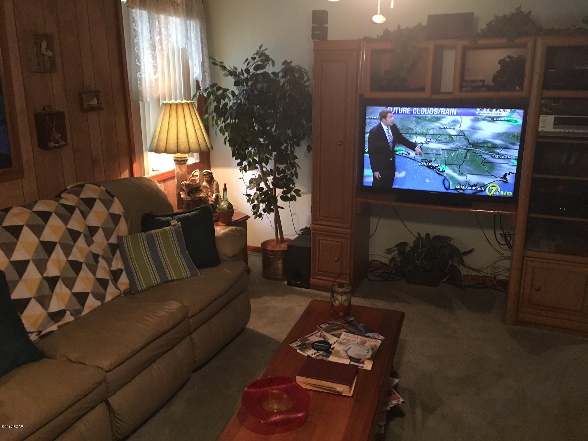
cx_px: 294
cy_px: 220
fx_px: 493
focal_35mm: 29
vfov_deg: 48.2
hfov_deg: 61.7
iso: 200
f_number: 2.2
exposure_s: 1/15
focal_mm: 4.15
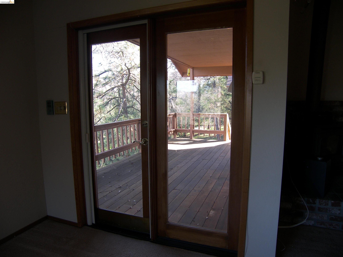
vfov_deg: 56.8
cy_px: 128
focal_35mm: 24
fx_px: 238
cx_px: 172
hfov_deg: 71.6
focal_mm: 5
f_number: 2.8
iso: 50
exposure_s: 1/40
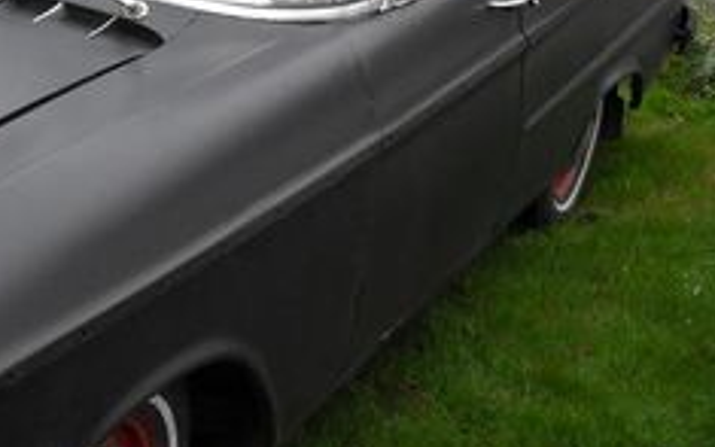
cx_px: -137
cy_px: 149
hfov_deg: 23.4
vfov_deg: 16.1
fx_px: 1579
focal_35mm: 81
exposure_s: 1/125
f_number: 2.8
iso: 80
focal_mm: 6
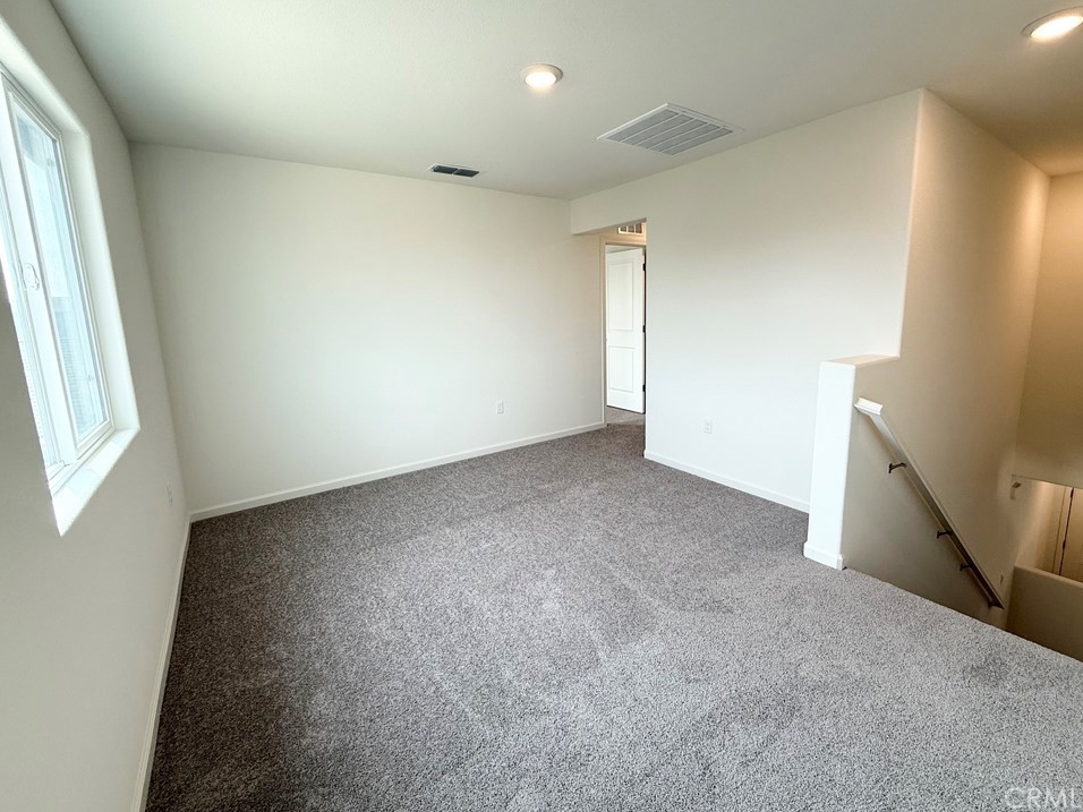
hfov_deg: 98.1
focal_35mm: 15
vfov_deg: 81.6
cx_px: 563
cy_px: 379
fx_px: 469
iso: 64
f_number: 2.2
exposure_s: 1/120
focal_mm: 2.22
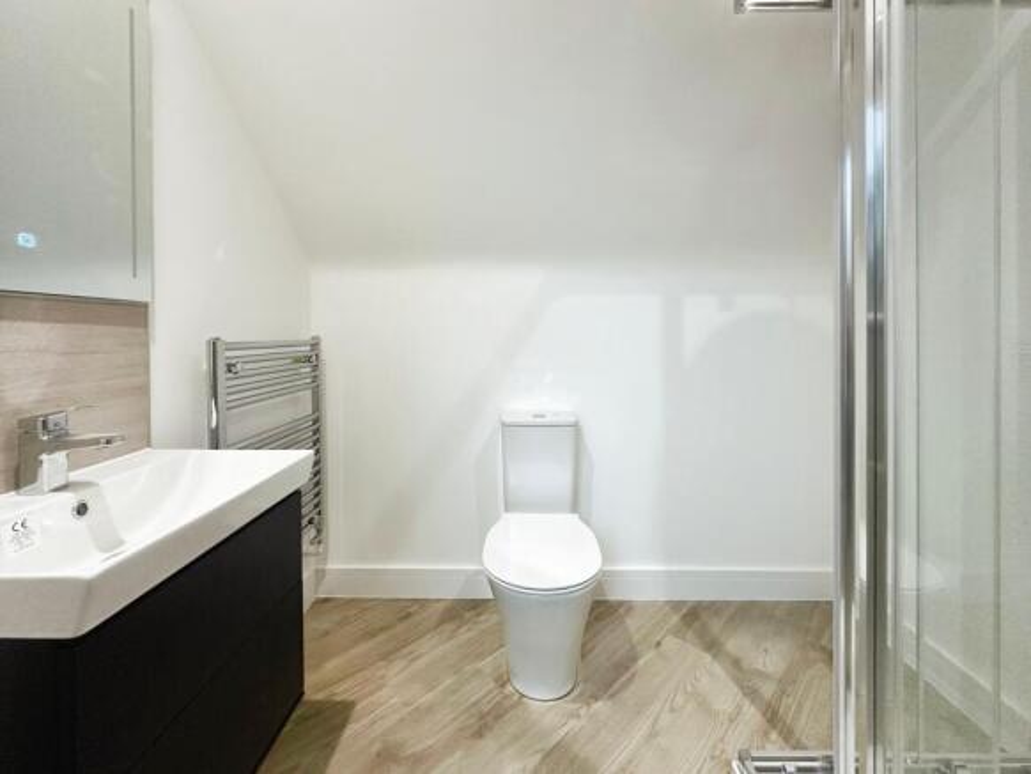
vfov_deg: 85.7
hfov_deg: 102.0
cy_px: 387
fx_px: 417
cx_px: 516
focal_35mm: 14
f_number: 2.2
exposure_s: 1/100
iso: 200
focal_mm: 2.22
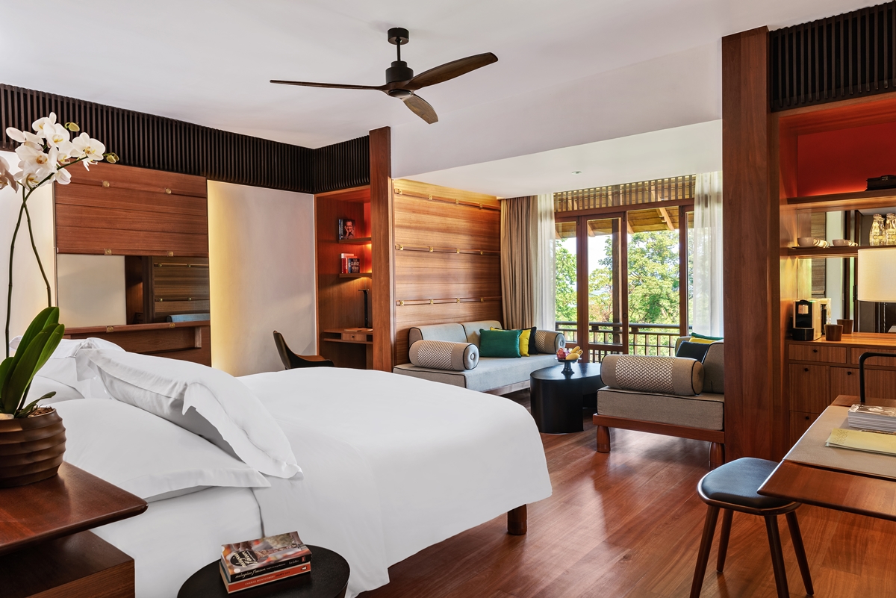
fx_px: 573
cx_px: 448
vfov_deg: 55.1
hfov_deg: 76.1
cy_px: 299
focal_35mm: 23
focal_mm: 23
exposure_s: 1/10
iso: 100
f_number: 16
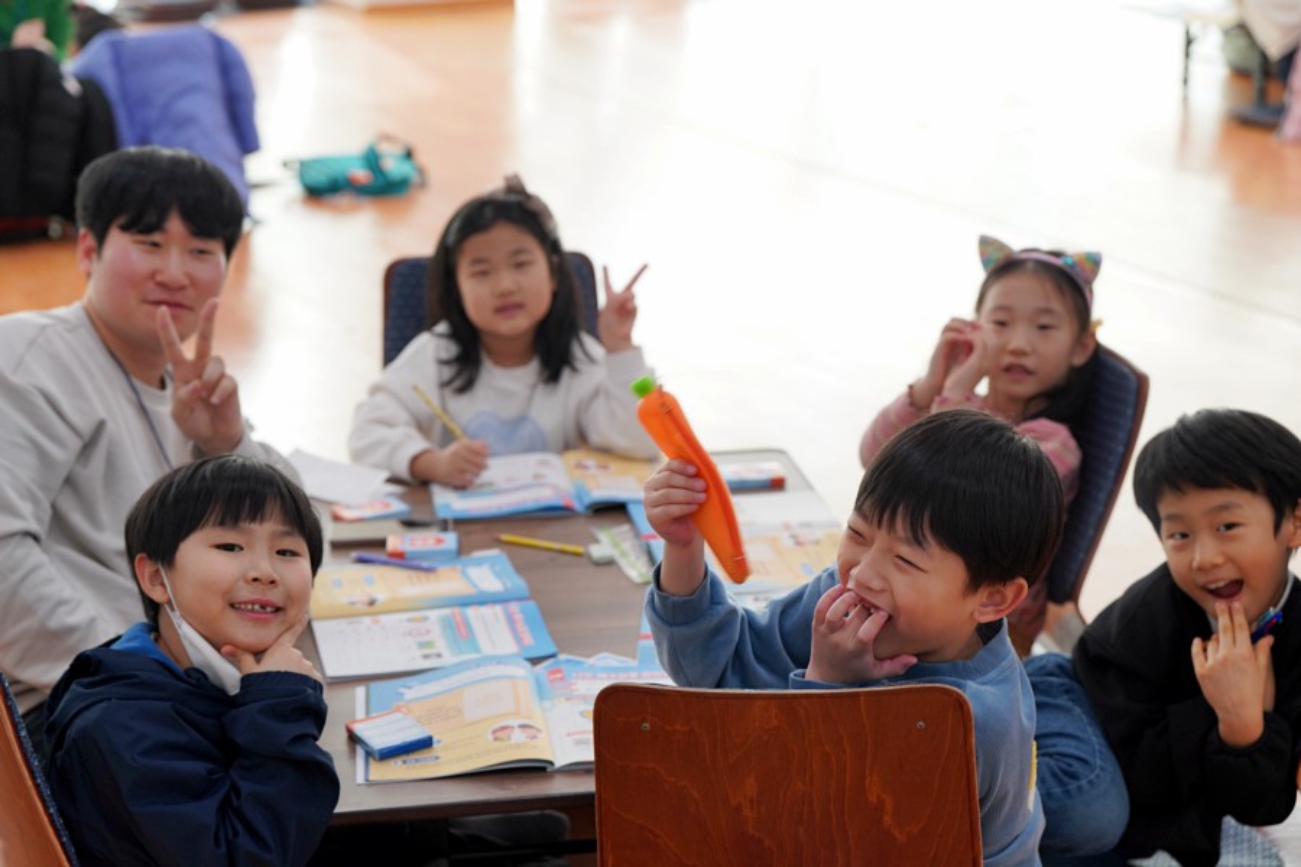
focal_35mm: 70
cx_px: 650
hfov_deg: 28.8
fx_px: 2530
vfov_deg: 19.5
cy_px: 434
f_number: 4
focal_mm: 70
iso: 800
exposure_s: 1/160
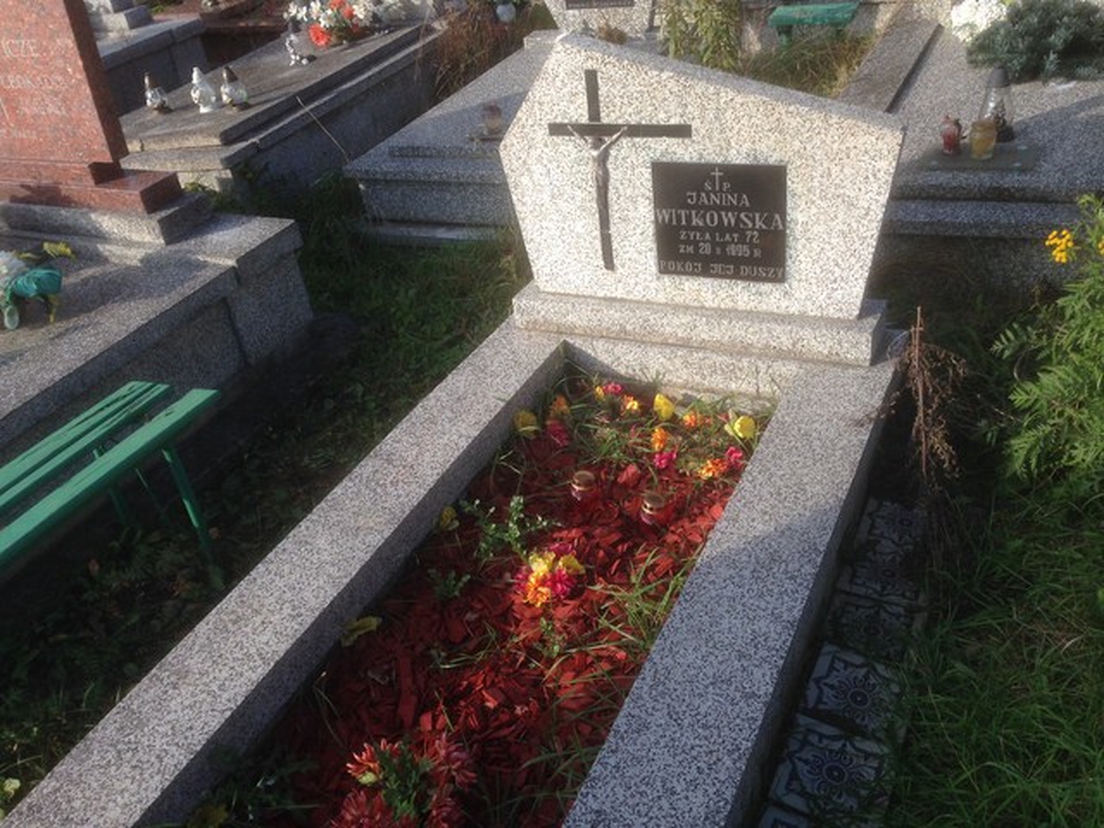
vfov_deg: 42.9
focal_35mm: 33
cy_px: 414
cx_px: 552
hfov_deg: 55.4
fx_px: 1052
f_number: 2.4
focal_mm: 4.12
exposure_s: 1/733
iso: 50
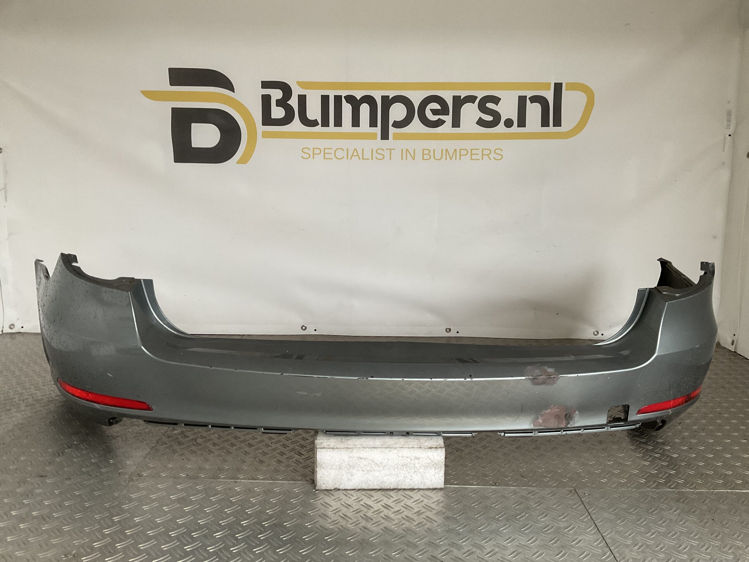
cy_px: 281
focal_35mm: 29
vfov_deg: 48.2
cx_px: 374
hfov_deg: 61.7
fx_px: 627
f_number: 1.8
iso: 100
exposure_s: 1/50
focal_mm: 3
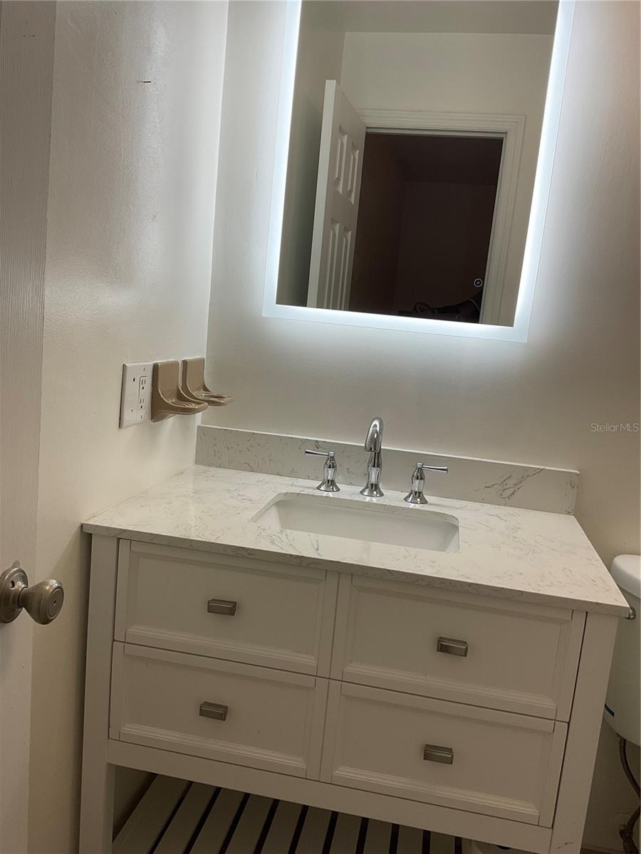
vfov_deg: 61.7
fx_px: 716
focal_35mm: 29
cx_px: 320
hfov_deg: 48.2
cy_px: 427
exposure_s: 1/106
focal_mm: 3
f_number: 1.8
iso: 25
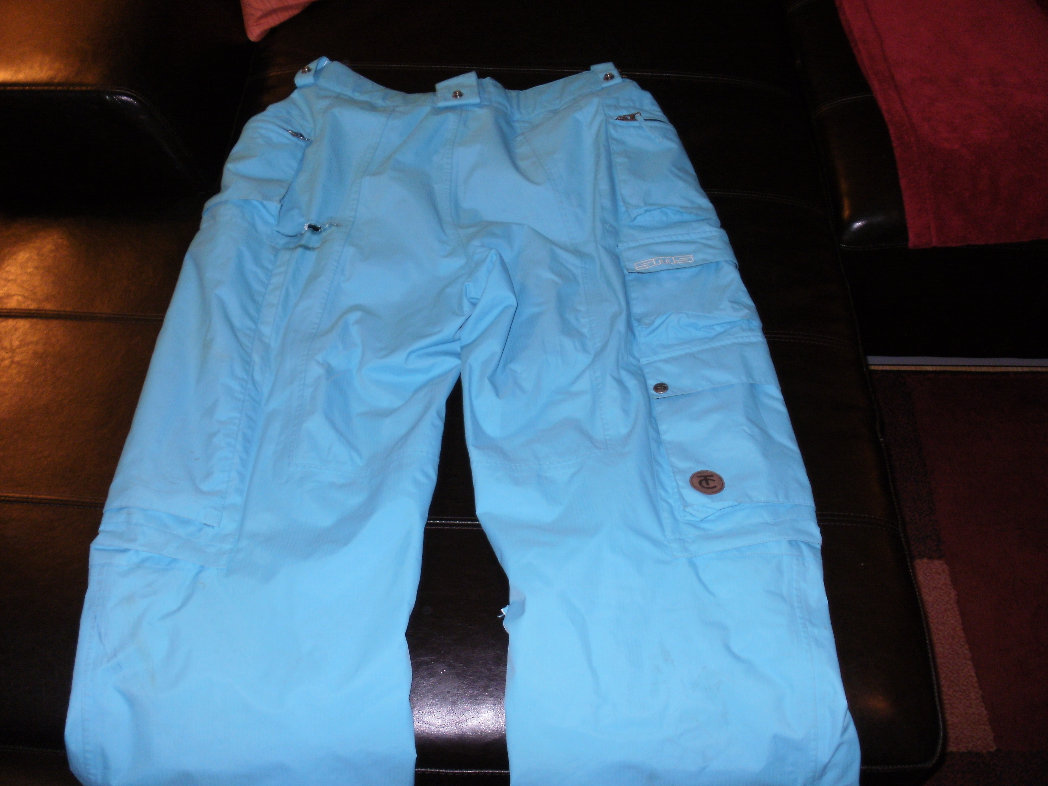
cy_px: 397
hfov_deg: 50.1
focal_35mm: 37
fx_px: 1120
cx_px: 518
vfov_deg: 38.7
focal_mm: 6.3
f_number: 3.5
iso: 125
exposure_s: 1/30
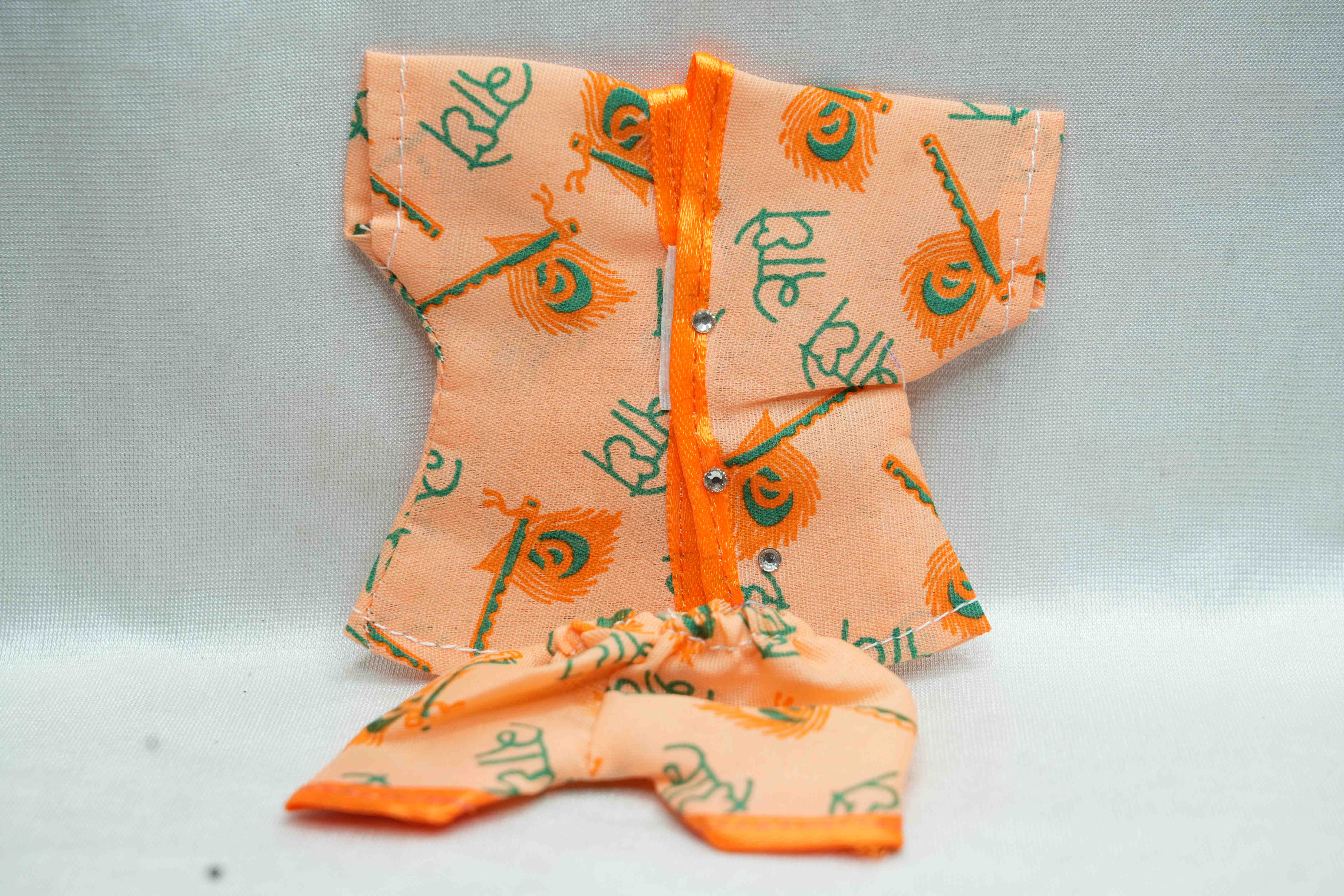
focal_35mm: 67
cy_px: 448
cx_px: 672
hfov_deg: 30.1
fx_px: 2501
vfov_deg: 20.3
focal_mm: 67
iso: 400
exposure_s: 1/80
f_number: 7.1
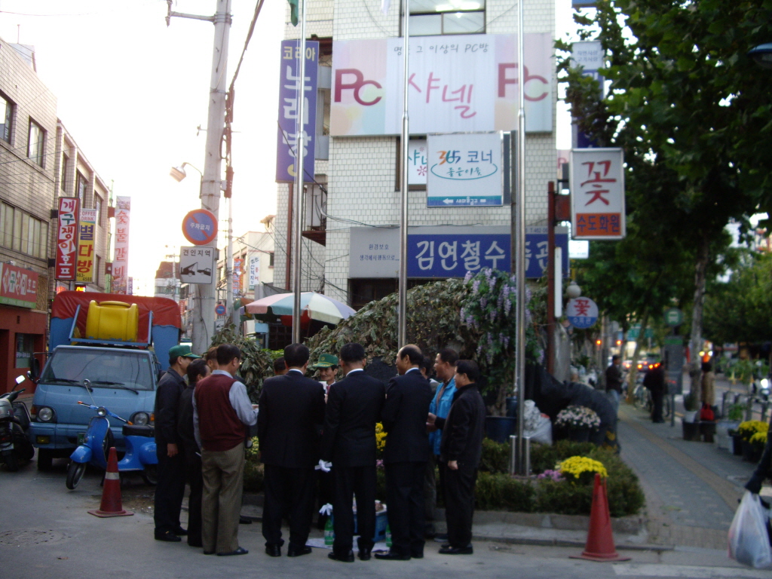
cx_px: 386
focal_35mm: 38
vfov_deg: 37.7
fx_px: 847
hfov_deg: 49.0
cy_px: 290
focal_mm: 7.9
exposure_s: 1/50
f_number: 2.8
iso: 200
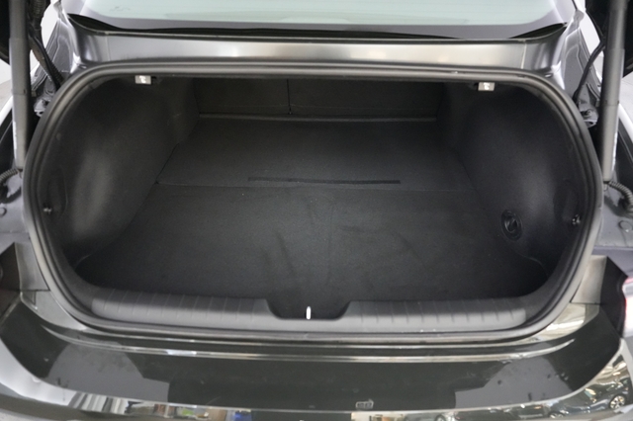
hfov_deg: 71.5
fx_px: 439
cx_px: 316
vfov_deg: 51.2
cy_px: 210
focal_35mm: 25
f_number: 2.8
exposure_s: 1/160
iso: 10000
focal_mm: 25
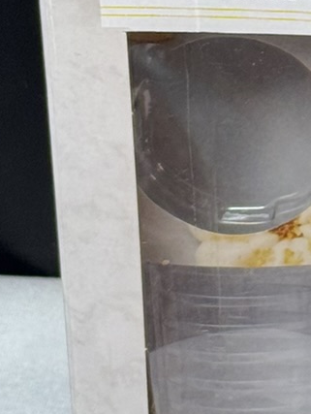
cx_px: 559
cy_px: 98
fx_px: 2751
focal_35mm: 230
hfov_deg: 6.3
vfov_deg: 8.6
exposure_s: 1/60
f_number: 1.78
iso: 64
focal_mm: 6.76
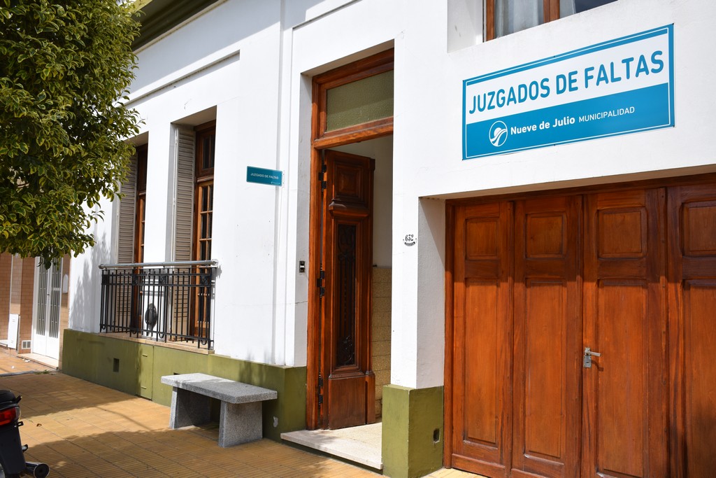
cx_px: 358
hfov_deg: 57.2
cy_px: 239
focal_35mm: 33
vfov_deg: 40.0
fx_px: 656
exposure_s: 1/400
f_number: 10
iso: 200
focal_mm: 22
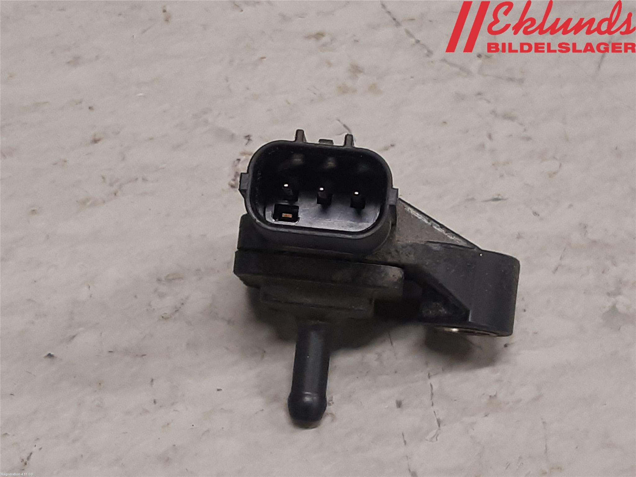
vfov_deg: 53.1
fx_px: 478
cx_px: 318
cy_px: 238
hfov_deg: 67.3
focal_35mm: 26
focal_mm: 3.93
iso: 125
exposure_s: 1/50
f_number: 1.7
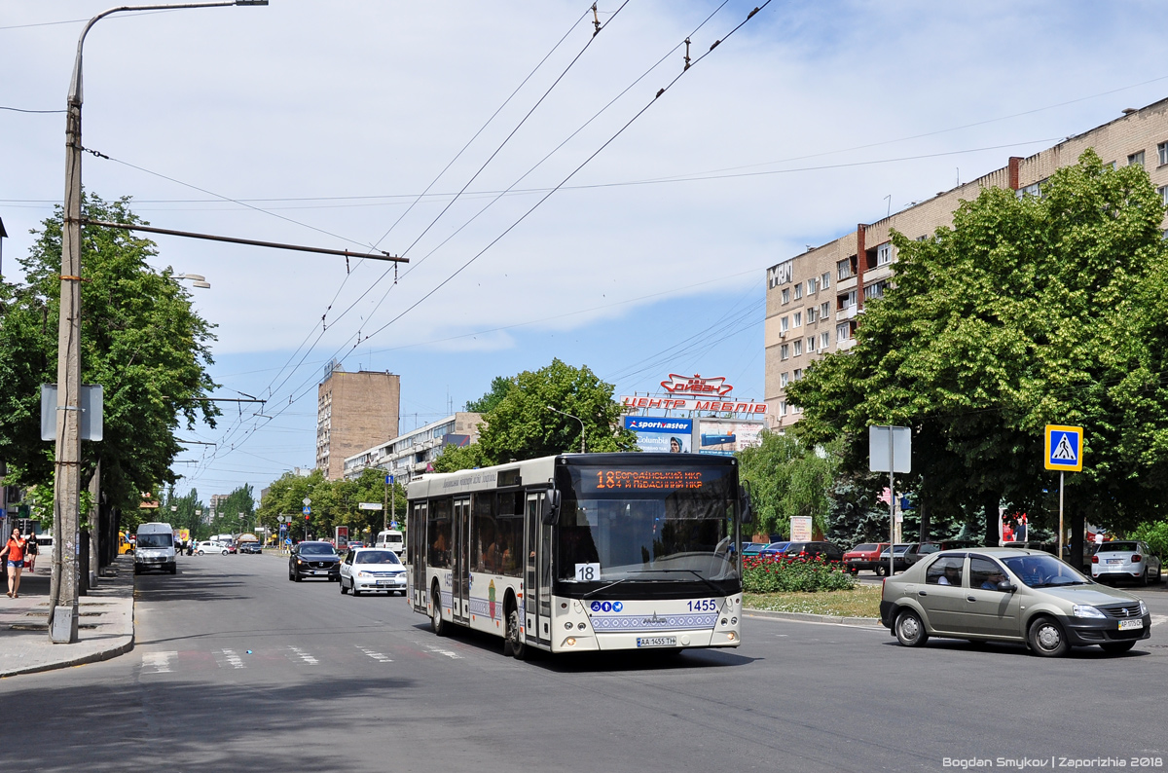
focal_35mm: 38
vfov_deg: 35.3
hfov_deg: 51.4
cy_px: 386
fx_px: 1214
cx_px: 584
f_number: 10
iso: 200
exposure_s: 1/400
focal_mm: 25
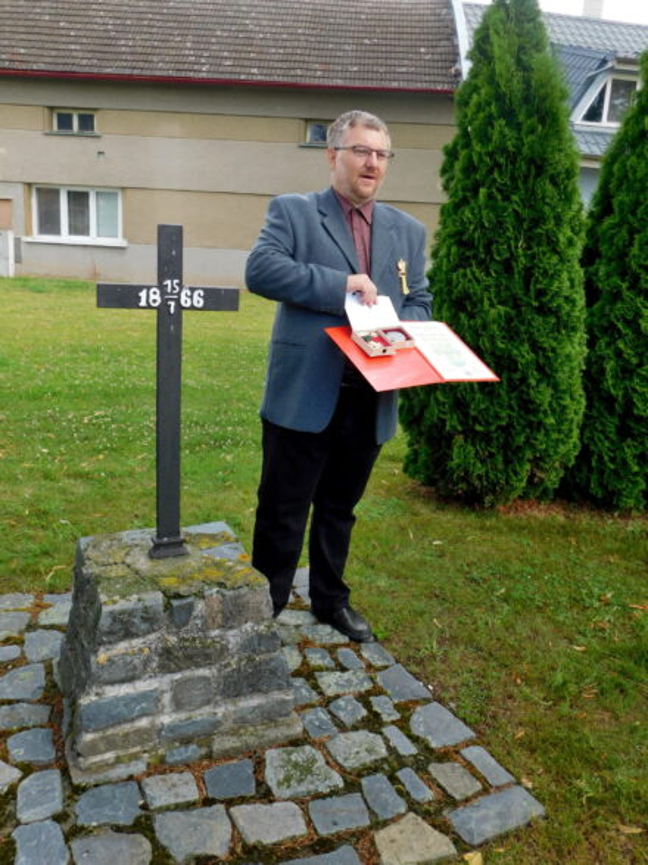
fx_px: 749
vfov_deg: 60.0
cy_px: 432
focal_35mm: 30
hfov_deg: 46.8
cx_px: 324
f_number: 3.2
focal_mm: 5.3
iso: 125
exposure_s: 1/320
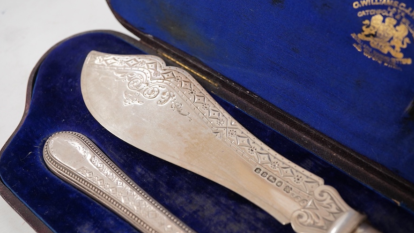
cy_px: 133
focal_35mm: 48
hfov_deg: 42.9
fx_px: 527
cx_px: 204
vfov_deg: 24.9
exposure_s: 1/125
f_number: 8
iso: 1250
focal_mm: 30
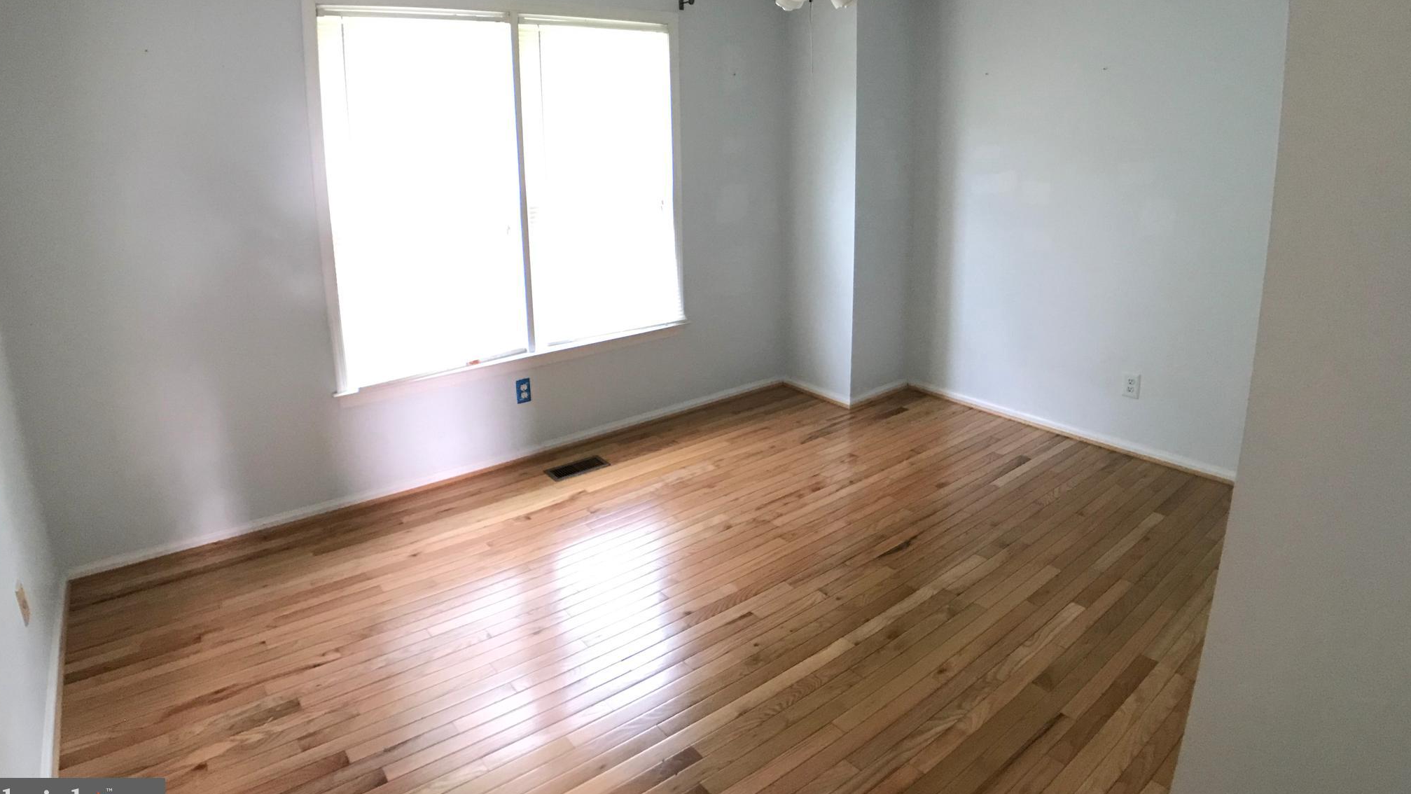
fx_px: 1160
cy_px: 298
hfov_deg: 62.6
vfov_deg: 37.6
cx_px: 707
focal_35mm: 31
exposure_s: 1/8
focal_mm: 3.99
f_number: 1.8
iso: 100
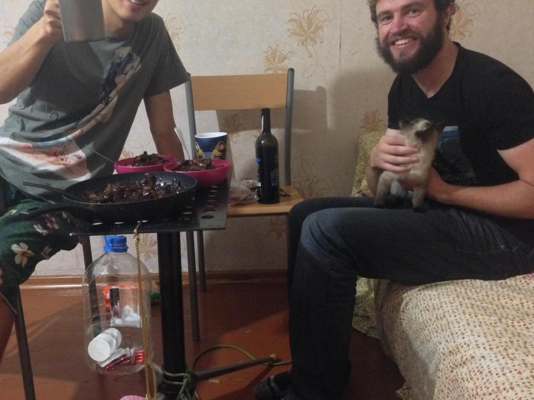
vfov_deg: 32.9
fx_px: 679
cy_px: 211
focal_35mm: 44
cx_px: 223
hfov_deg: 42.8
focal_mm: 4.12
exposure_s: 1/15
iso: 800
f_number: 2.4
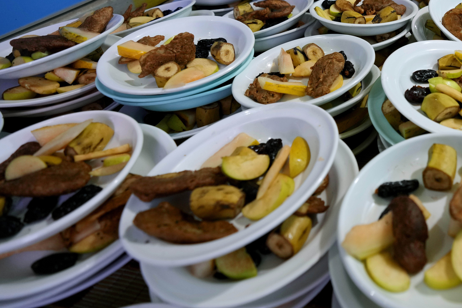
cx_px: 432
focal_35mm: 31
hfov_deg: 51.7
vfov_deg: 39.7
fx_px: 398
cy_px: 40
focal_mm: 16
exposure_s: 1/80
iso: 1000
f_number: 2.8
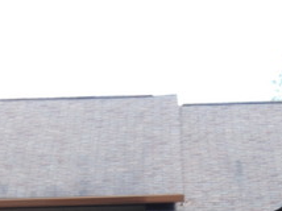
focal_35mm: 225
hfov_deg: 8.8
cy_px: 365
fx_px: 1831
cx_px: 144
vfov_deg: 6.5
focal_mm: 8.3
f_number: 3.5
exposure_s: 1/50
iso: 80
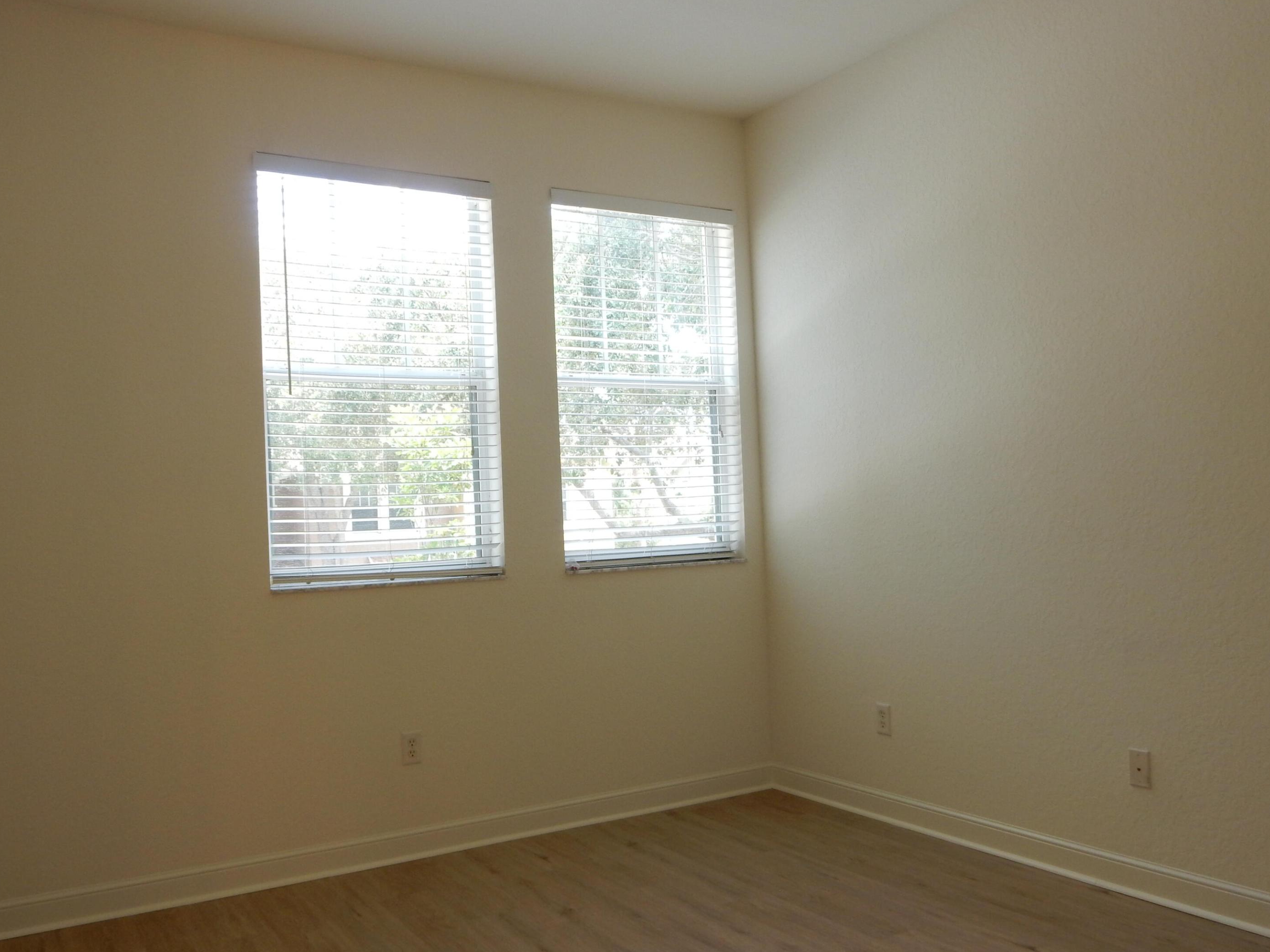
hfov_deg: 58.3
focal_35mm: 31
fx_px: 1137
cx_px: 620
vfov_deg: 45.4
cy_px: 489
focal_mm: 5.4
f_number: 4.5
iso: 140
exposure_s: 1/25
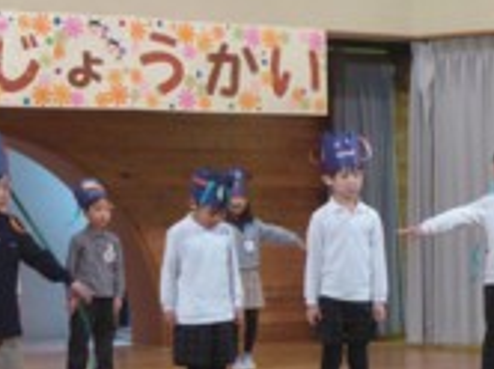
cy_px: 164
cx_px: 116
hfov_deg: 26.0
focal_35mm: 74
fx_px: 1055
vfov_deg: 19.8
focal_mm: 6
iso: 400
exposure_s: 1/40
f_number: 3.7
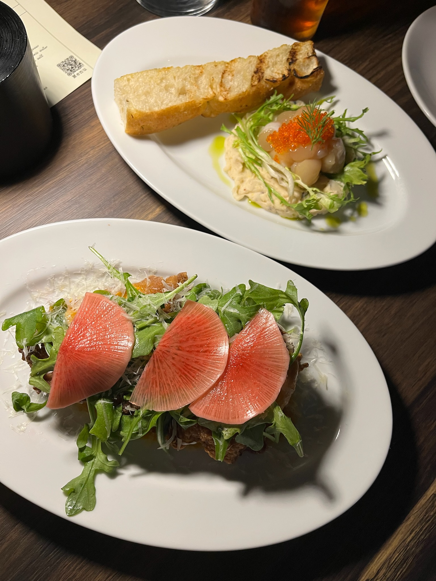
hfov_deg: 53.1
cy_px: 290
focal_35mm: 26
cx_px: 218
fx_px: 437
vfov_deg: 67.3
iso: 80
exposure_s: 1/60
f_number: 1.6
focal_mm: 5.1
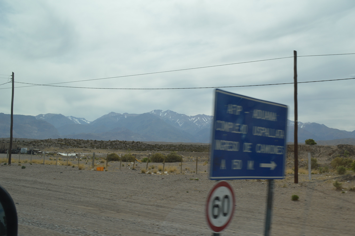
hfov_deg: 53.2
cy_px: 118
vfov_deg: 36.8
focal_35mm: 36
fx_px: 355
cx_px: 178
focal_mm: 24
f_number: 9
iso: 100
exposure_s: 1/320
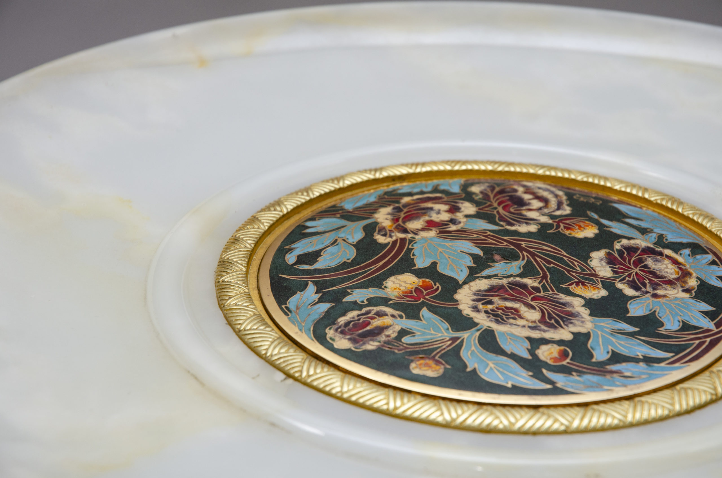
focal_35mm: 105
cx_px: 361
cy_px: 239
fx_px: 2102
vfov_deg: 13.0
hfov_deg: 19.5
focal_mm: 70
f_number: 8
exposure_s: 1/125
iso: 200
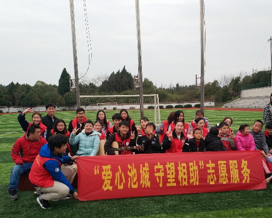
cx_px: 145
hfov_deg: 42.9
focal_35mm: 43
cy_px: 136
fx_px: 346
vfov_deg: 34.7
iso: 116
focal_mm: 4.5
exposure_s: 1/512
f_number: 2
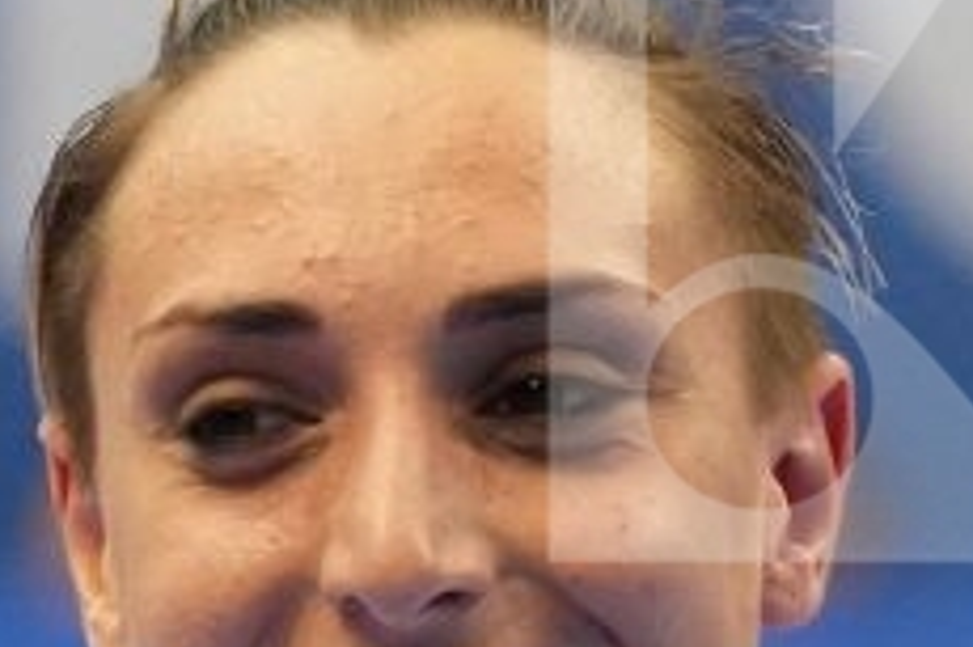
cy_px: 1675
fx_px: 23929
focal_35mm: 886
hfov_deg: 2.3
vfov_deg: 1.5
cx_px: 943
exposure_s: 1/1000
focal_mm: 113
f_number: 3.2
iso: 3200
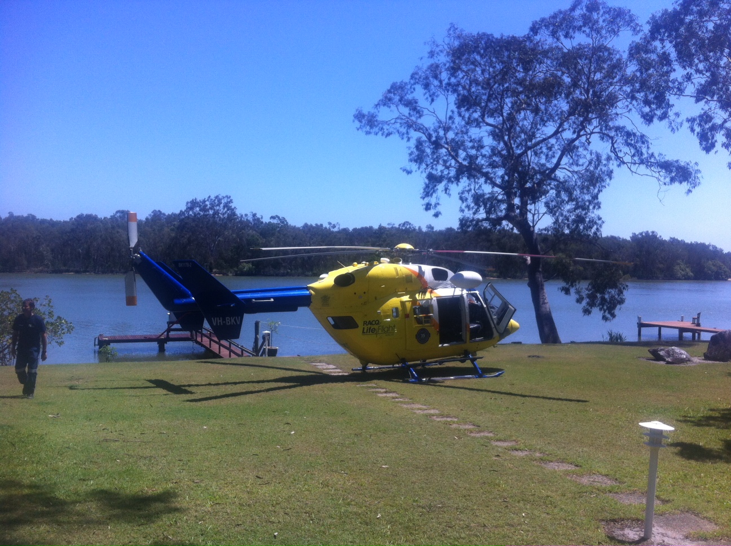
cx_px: 366
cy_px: 273
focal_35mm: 35
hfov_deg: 52.7
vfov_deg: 40.6
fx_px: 738
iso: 80
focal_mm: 3.85
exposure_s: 1/1257
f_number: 2.8
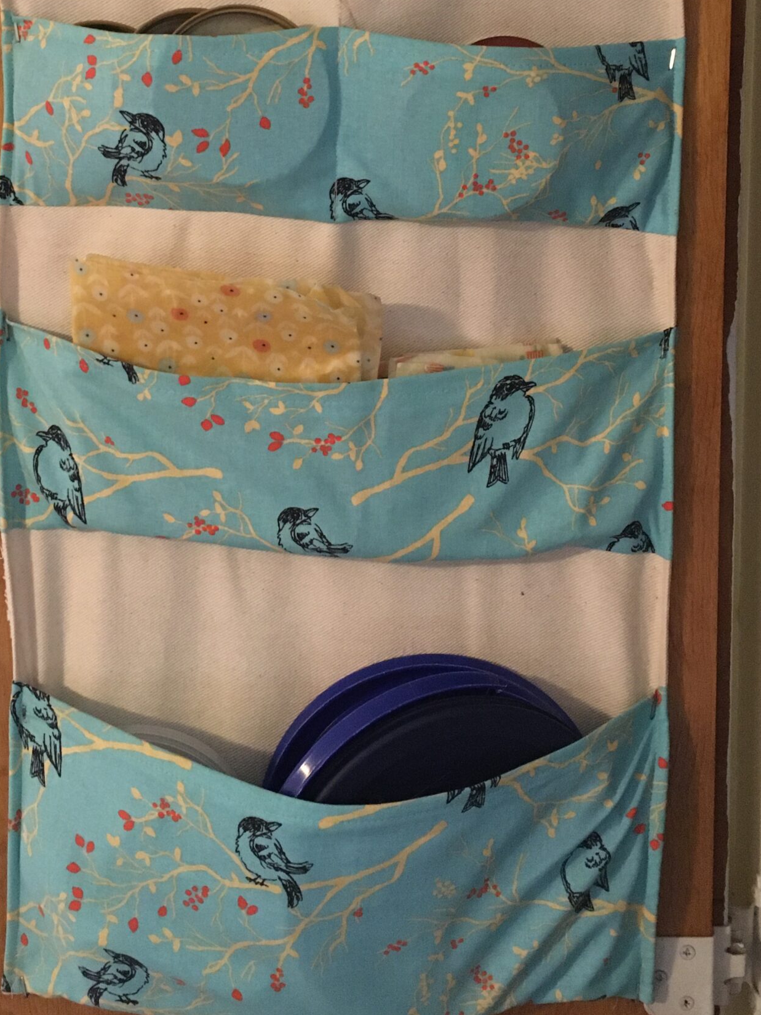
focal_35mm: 45
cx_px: 343
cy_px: 307
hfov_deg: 32.2
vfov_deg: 41.3
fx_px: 1319
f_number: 2.2
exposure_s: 1/15
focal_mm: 4.15
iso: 320
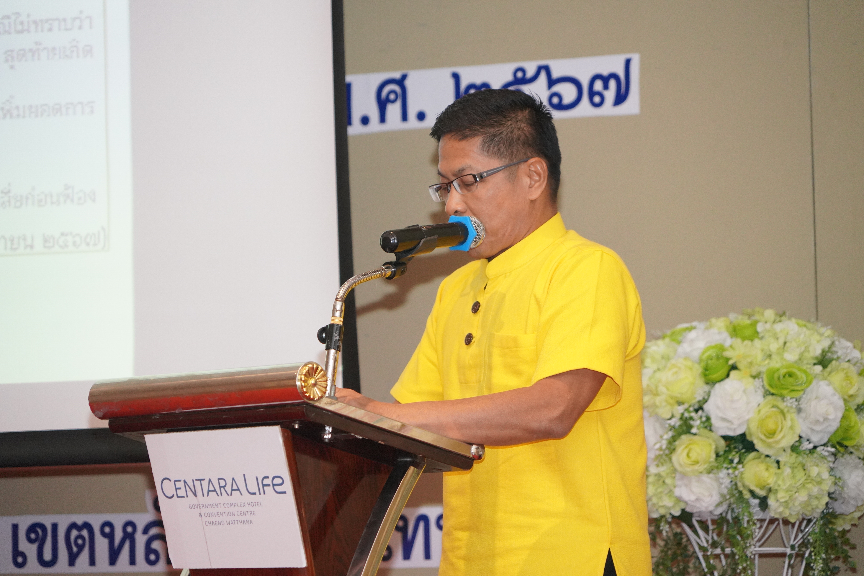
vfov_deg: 5.7
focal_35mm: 240
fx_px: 5760
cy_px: 288
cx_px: 432
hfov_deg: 8.6
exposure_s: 1/160
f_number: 6.3
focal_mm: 240
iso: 6400
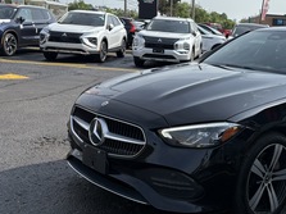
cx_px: 248
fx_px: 405
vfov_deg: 29.6
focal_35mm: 49
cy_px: 90
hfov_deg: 36.9
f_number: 1.6
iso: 50
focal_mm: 5.96
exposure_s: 1/3831
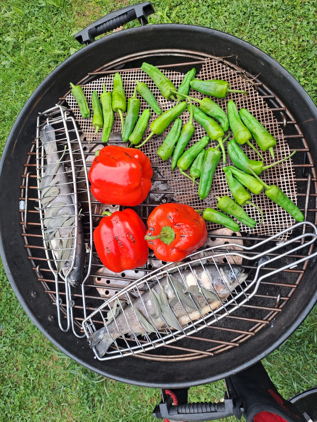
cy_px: 211
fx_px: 305
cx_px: 158
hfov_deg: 54.9
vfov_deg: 69.4
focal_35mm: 25
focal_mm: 4.65
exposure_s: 1/100
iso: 40
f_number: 1.8
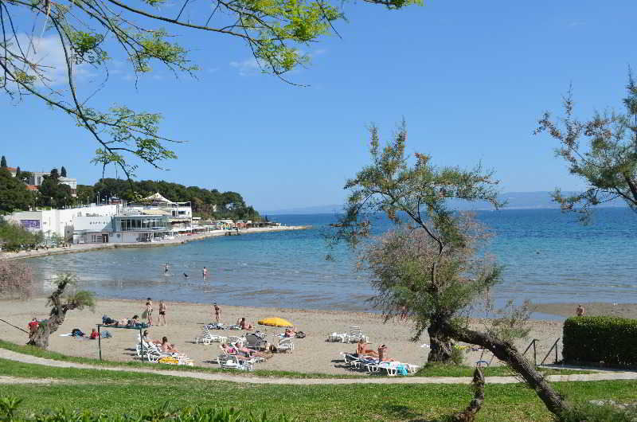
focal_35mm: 36
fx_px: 636
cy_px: 211
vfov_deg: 36.7
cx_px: 318
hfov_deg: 53.2
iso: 100
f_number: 9
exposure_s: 1/320
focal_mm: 24
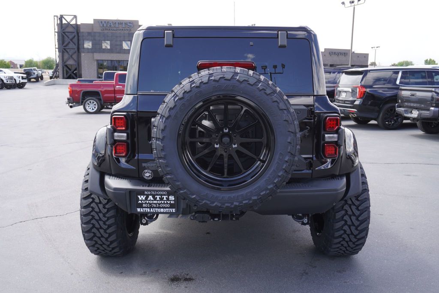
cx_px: 220
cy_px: 146
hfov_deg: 57.2
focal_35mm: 33
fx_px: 403
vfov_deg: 40.0
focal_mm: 22
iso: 100
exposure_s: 1/125
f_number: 5.6
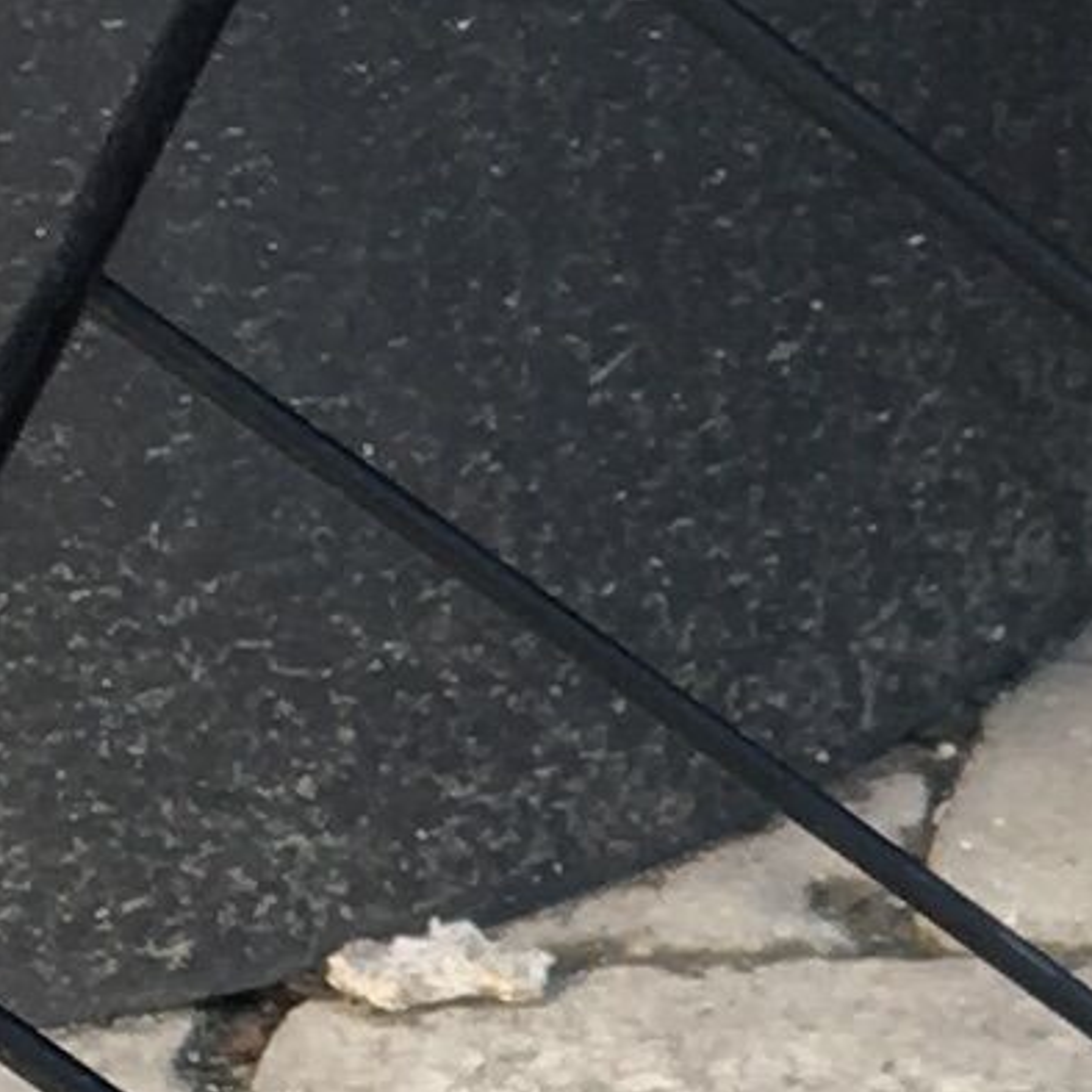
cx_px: 2339
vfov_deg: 6.7
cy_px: 660
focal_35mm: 262
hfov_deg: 6.4
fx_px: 9351
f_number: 2.2
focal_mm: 4.15
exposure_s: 1/100
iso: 32
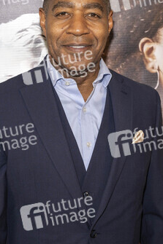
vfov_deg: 27.3
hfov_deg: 18.4
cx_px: 79
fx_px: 503
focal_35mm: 74
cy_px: 104
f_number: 5.6
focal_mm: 62
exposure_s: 1/200
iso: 400
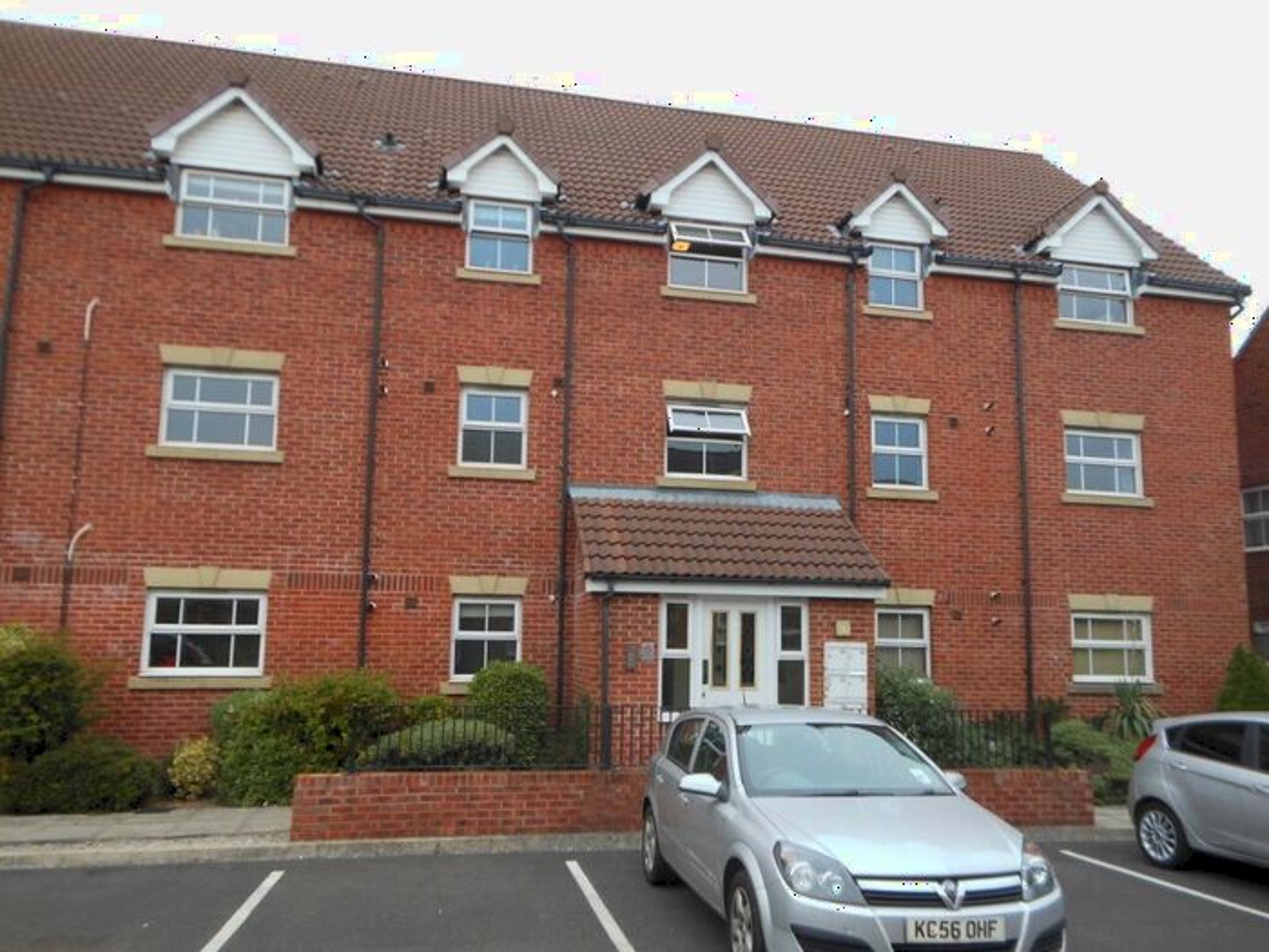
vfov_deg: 54.9
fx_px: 916
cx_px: 634
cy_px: 476
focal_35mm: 25
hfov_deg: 69.4
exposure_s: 1/320
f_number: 3.2
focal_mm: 4.5
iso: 80
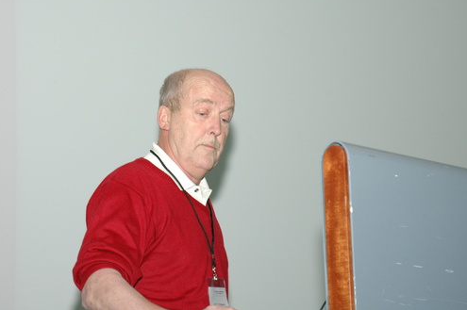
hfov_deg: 18.9
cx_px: 218
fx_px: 1400
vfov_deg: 12.7
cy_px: 142
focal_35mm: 108
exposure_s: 1/100
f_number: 7.1
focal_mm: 66
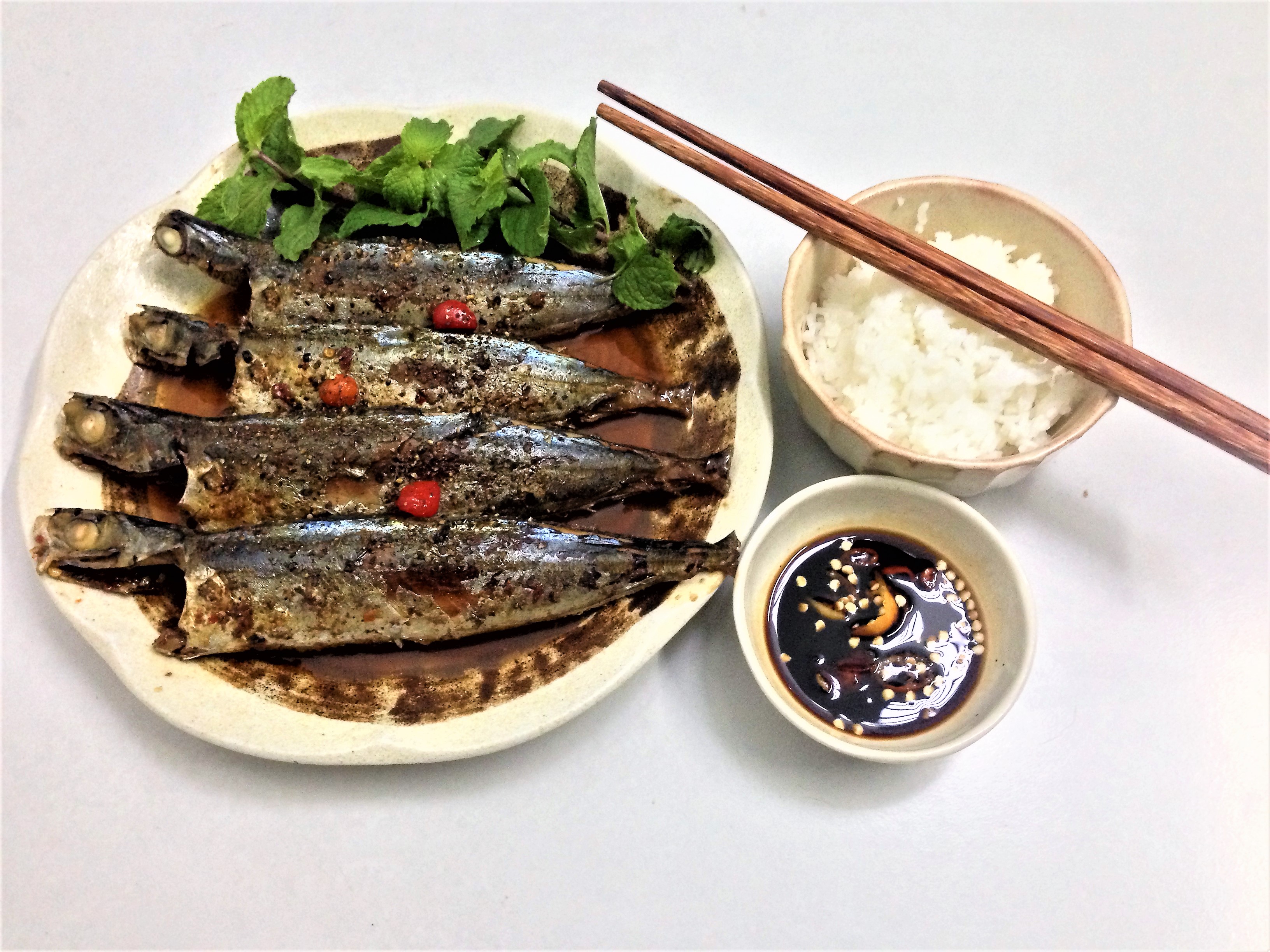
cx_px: 635
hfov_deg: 55.4
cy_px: 476
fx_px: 1211
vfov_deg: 42.9
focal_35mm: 33
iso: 400
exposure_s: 1/20
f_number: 2.4
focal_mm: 4.12
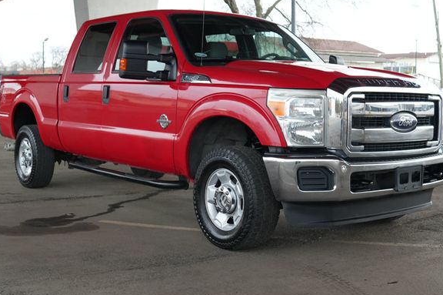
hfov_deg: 39.6
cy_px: 161
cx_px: 218
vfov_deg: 26.9
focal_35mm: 50
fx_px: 615
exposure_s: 1/60
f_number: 4
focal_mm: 30
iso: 640
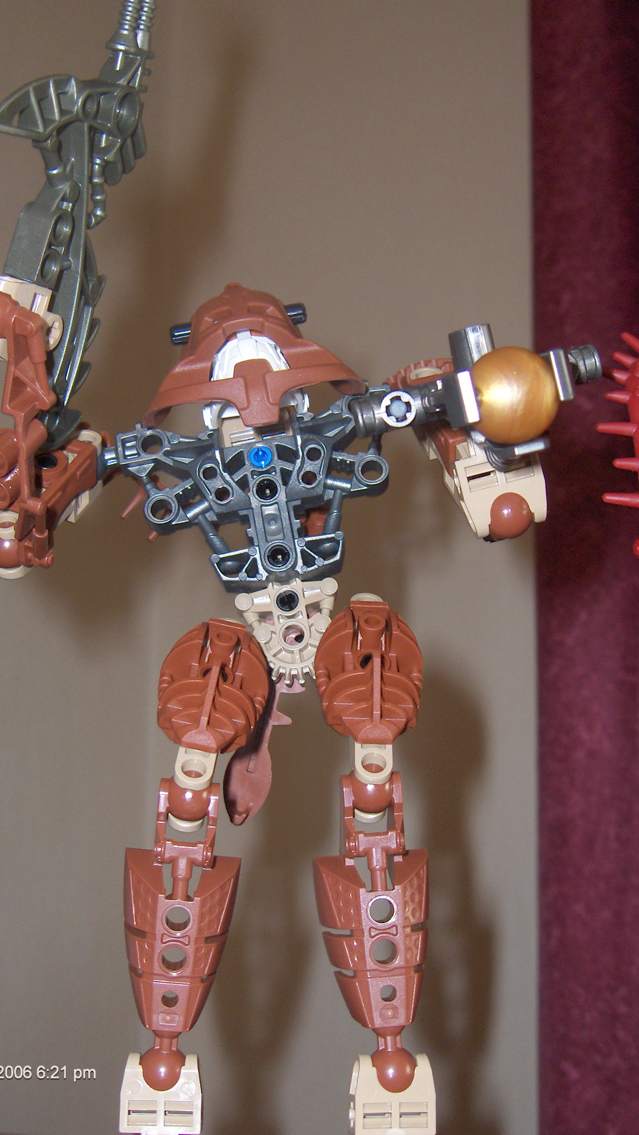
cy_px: 564
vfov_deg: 42.9
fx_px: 1446
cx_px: 334
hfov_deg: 24.9
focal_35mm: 48
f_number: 2.8
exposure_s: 1/60
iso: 100
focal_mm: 8
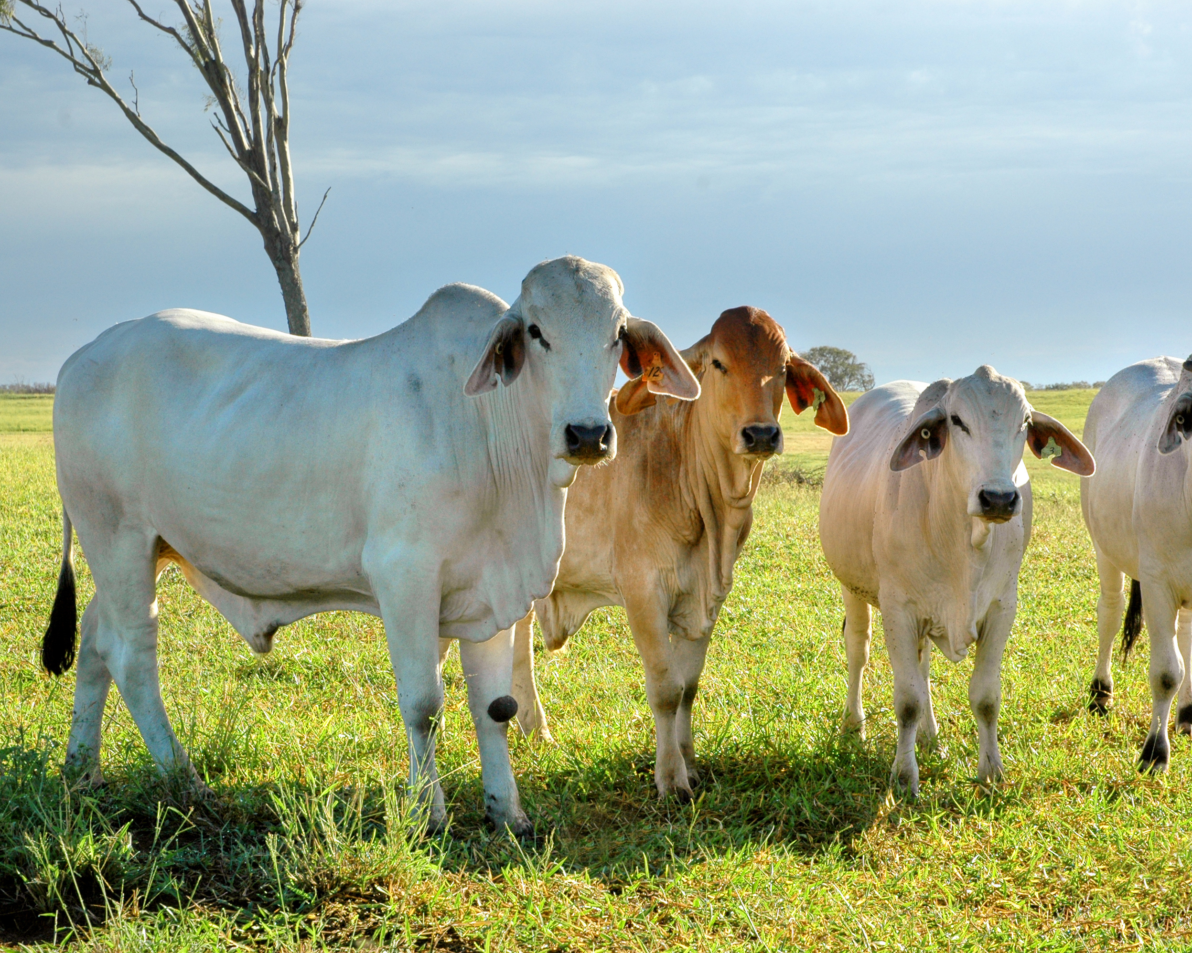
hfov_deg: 24.4
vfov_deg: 19.7
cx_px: 645
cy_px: 477
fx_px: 2752
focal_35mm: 78
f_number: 10
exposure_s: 1/400
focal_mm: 46
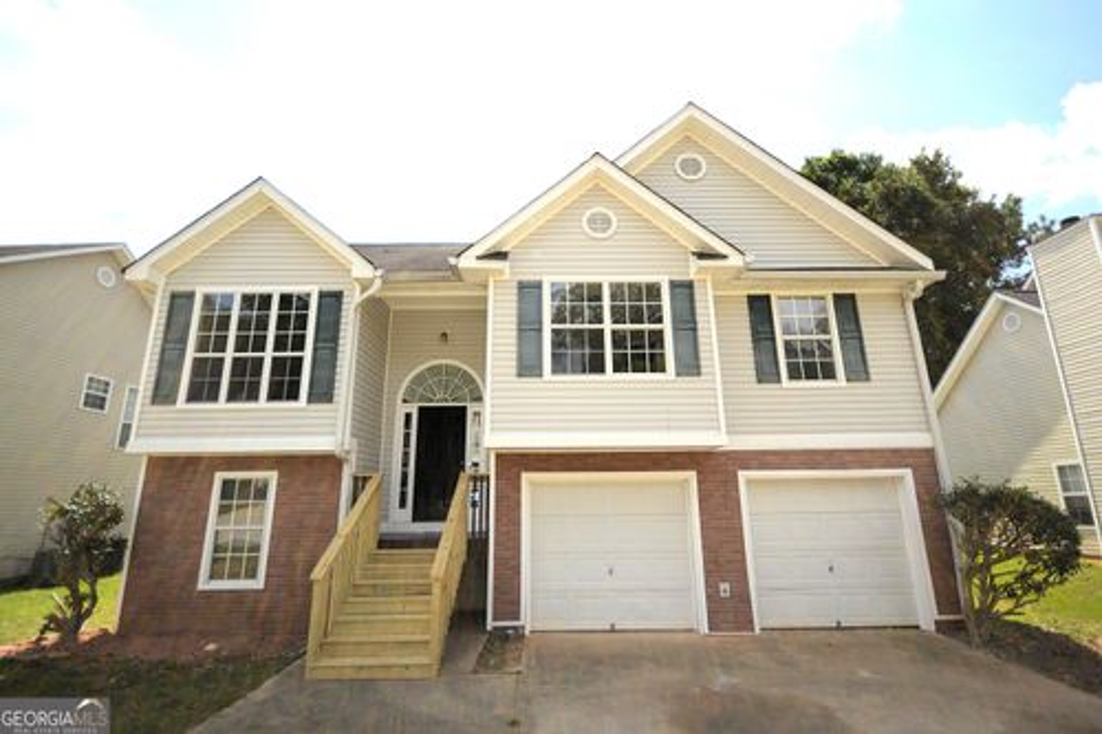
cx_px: 551
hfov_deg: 100.4
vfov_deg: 77.3
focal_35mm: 15
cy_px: 367
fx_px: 459
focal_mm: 10
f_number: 4
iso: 200
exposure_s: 1/1000
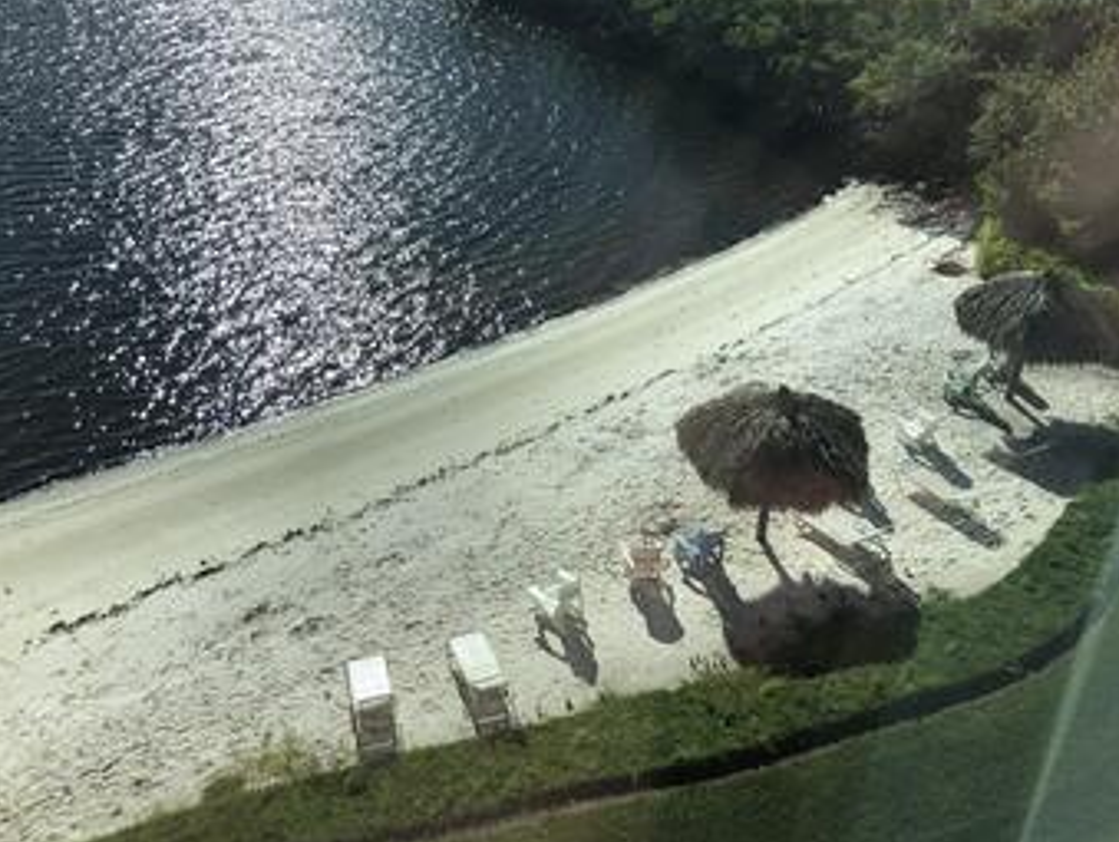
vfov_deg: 42.9
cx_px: 574
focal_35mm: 33
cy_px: 363
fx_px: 1068
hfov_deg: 55.3
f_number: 1.8
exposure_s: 1/3247
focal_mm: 4
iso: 20
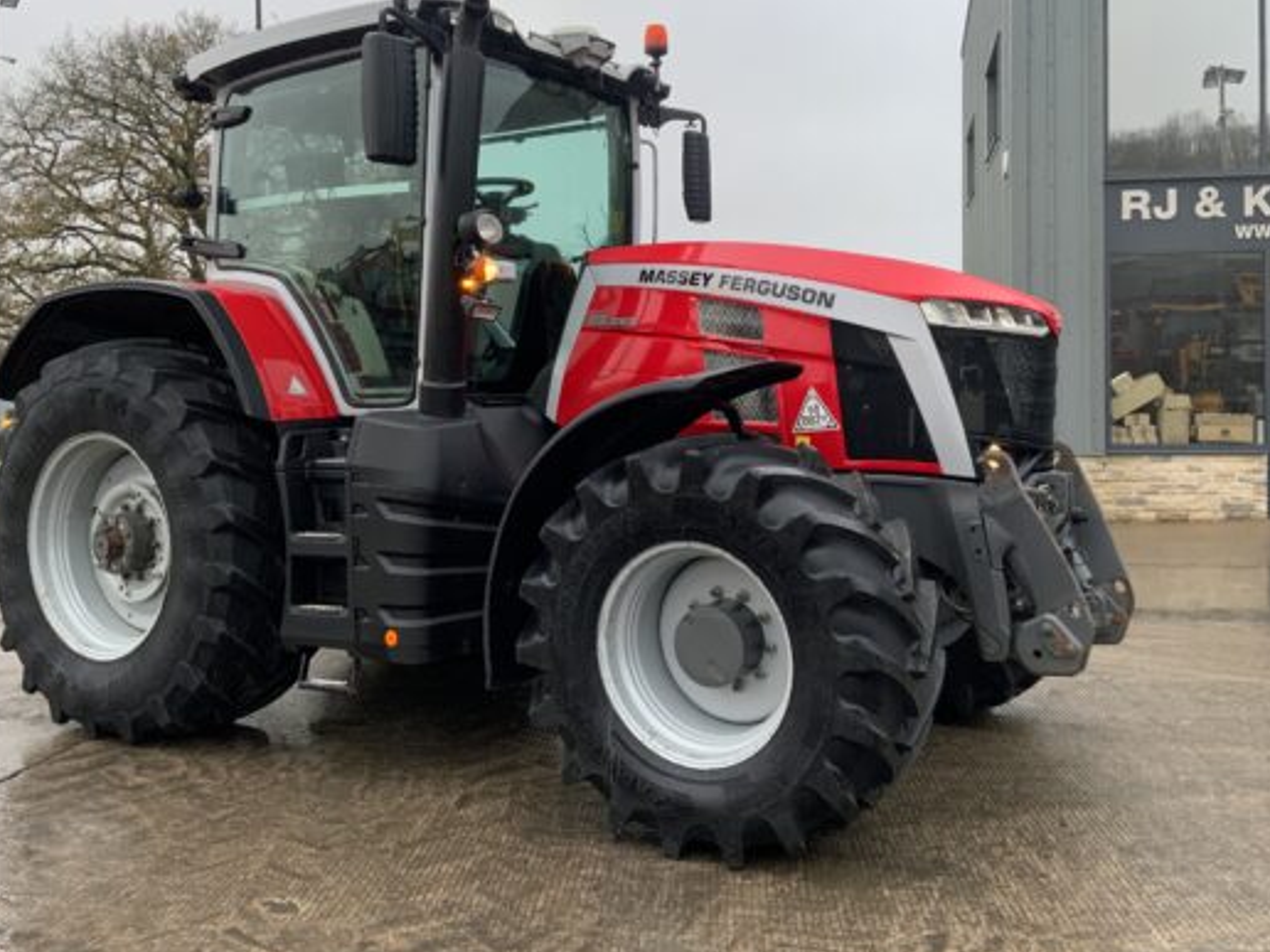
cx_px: 679
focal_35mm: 36
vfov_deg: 39.5
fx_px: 1321
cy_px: 389
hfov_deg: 51.3
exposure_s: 1/60
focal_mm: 3
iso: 80
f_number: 1.8
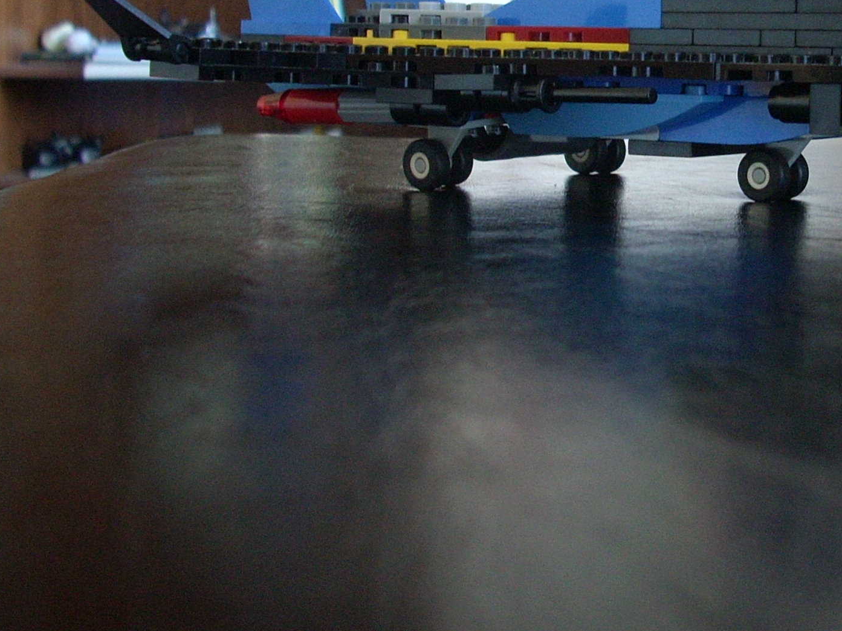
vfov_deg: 21.2
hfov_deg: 27.8
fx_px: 1654
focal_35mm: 68
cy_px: 69
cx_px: 717
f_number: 2.8
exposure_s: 1/13.5
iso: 200
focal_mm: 6.2
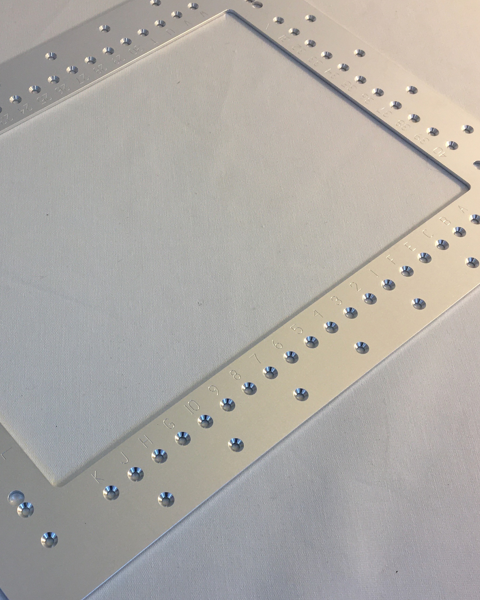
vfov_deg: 36.7
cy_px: 313
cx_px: 122
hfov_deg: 29.2
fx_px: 906
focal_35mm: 51
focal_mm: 4.15
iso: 25
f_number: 2.2
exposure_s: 1/120
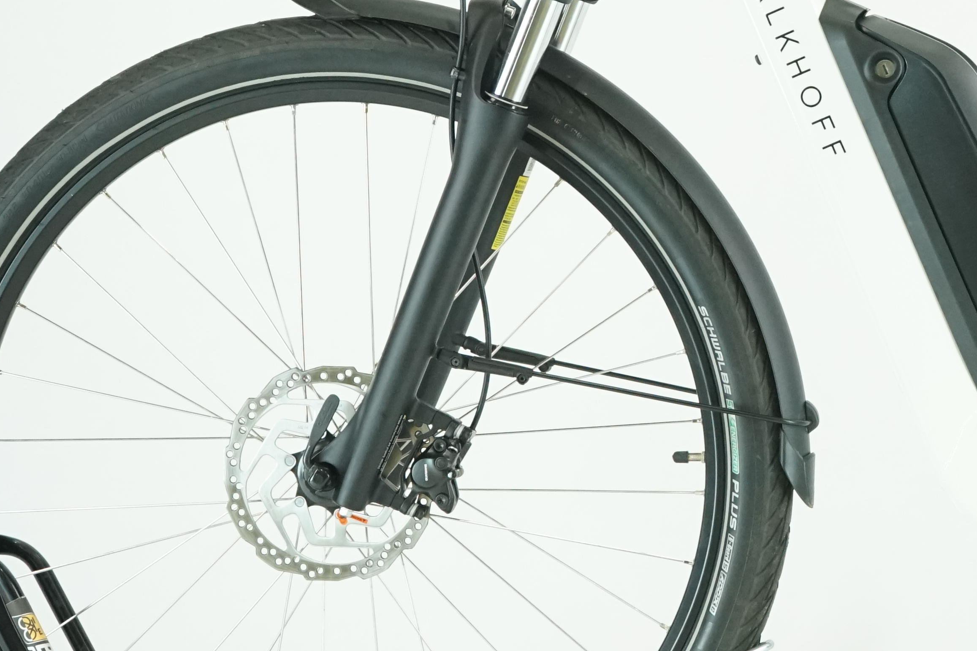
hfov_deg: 14.3
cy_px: 120
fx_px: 3799
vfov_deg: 9.8
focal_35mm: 140
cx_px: 1108
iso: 2500
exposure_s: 1/200
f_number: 6.3
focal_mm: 54
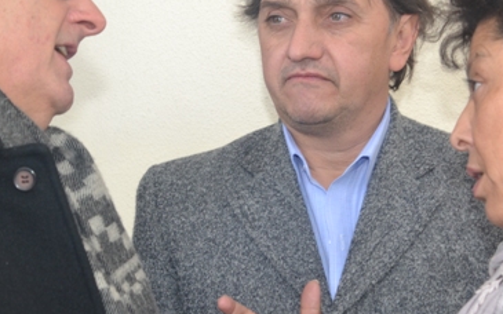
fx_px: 1837
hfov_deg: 15.6
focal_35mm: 134
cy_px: 155
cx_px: 309
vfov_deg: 9.8
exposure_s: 1/125
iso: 250
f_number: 5.6
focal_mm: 40
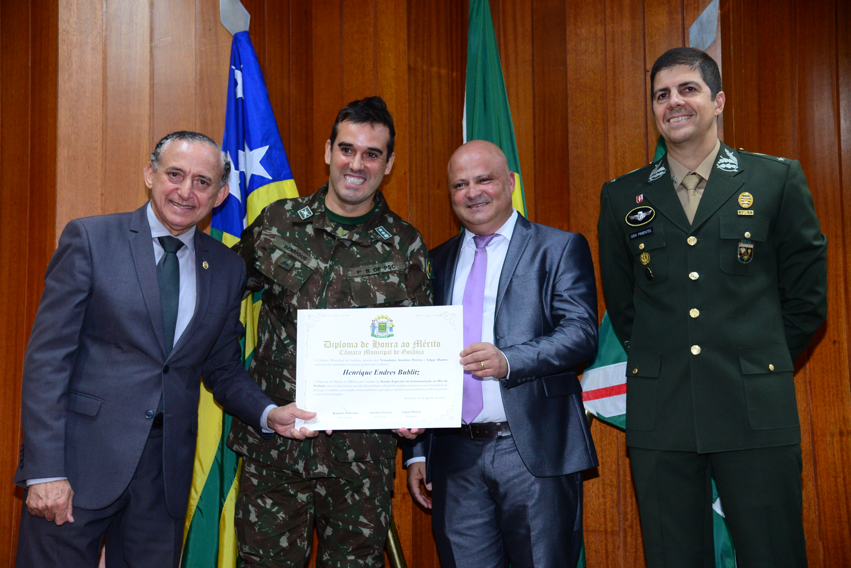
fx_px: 1230
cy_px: 284
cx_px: 426
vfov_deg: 26.0
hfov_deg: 38.2
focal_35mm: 52
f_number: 4.5
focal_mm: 52
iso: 2500
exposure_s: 1/125
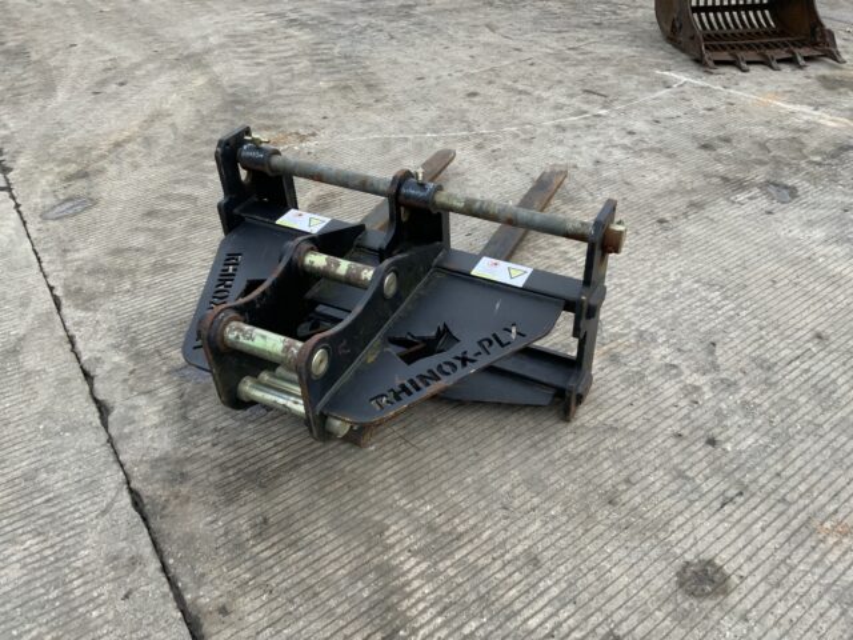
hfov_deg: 61.7
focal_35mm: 29
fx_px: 715
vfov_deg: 48.2
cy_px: 320
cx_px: 426
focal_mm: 3
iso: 32
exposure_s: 1/122
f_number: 1.8
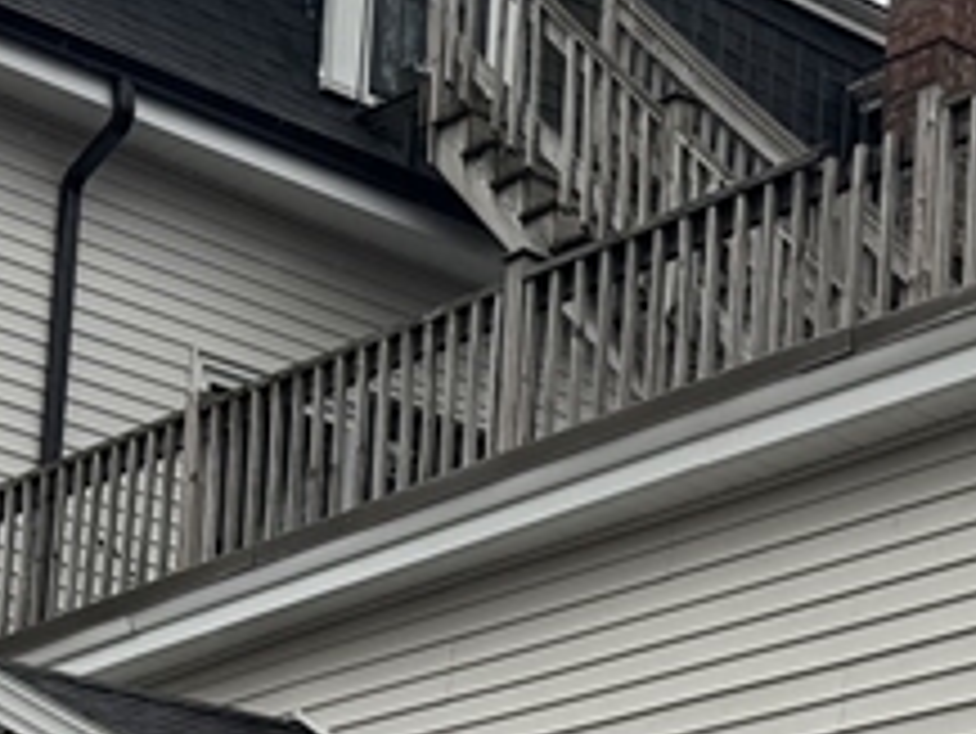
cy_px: 982
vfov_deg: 12.7
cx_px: 760
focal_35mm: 113
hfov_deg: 17.3
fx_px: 3188
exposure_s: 1/707
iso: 80
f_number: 1.78
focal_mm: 6.76
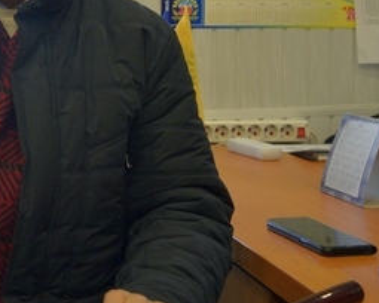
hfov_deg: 24.1
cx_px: -34
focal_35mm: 74
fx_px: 832
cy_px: 53
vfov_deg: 20.4
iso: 560
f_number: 4
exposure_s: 1/60
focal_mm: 21
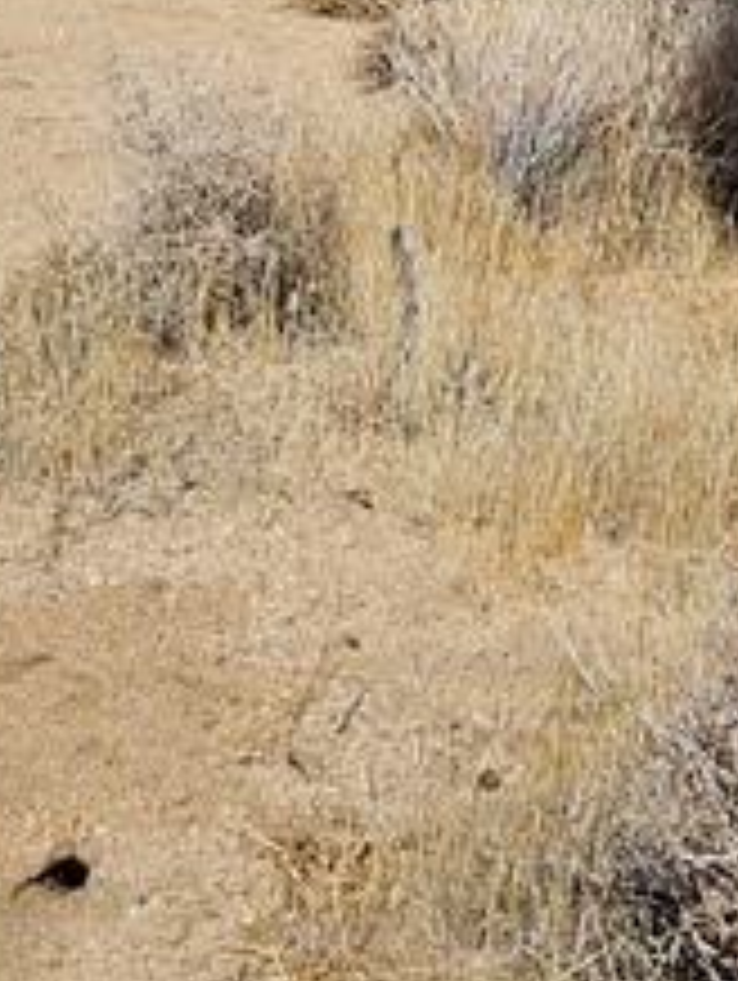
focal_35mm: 108
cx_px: 364
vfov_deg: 16.8
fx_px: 3064
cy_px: -423
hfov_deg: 13.7
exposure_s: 1/3935
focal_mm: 5.4
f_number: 1.8
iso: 25
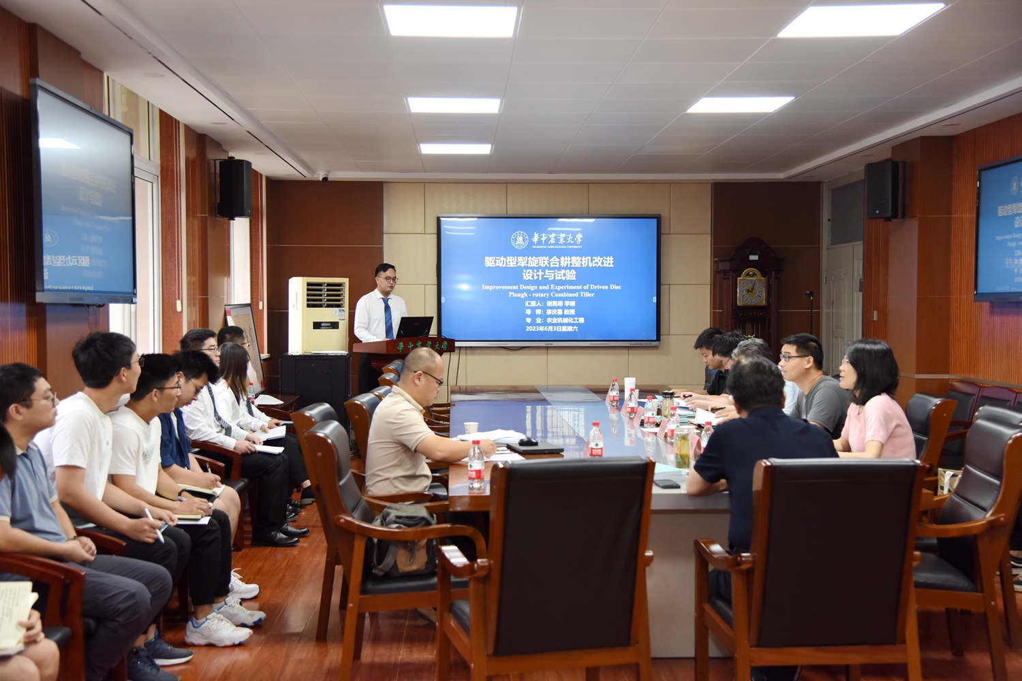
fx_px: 1306
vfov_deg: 29.2
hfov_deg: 42.7
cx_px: 511
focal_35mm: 46
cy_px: 340
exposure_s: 1/160
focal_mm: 46
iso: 1600
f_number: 4
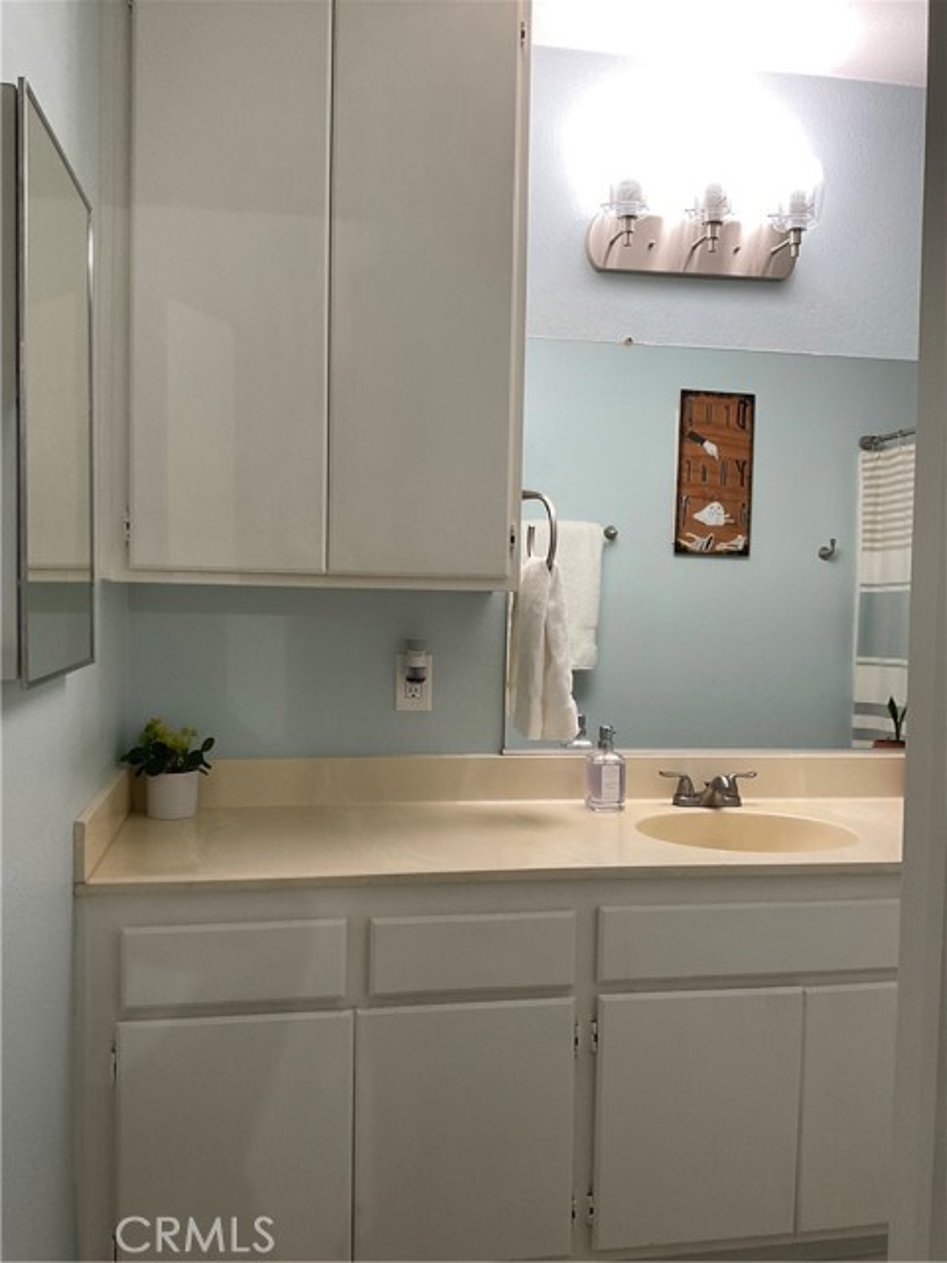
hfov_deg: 48.2
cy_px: 632
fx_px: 1058
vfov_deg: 61.7
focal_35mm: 29
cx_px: 474
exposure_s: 1/60
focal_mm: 3
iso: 100
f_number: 1.8
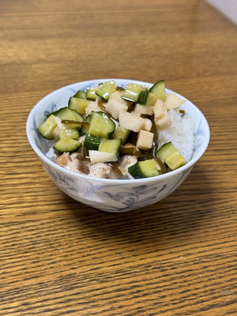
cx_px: 118
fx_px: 438
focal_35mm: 48
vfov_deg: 39.7
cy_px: 158
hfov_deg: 30.3
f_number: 1.78
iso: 80
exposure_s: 1/63
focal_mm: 6.76
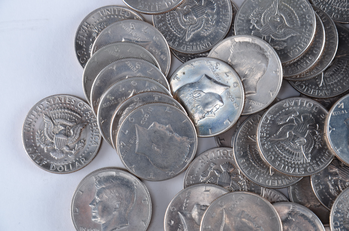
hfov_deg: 13.1
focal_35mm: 158
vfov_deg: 8.7
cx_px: 174
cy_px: 116
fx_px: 1524
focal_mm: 105
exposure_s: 1/160
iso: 100
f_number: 8
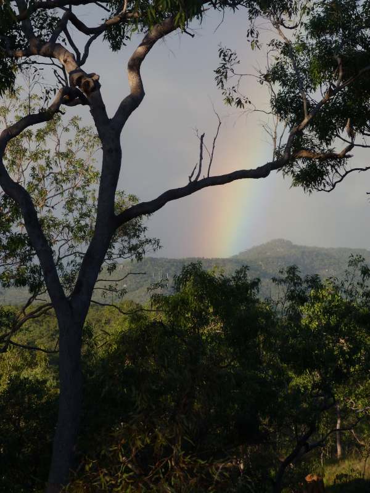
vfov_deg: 15.9
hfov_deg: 12.0
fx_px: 1767
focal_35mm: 124
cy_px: 246
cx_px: 185
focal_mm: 22.3
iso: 80
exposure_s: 1/200
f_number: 4
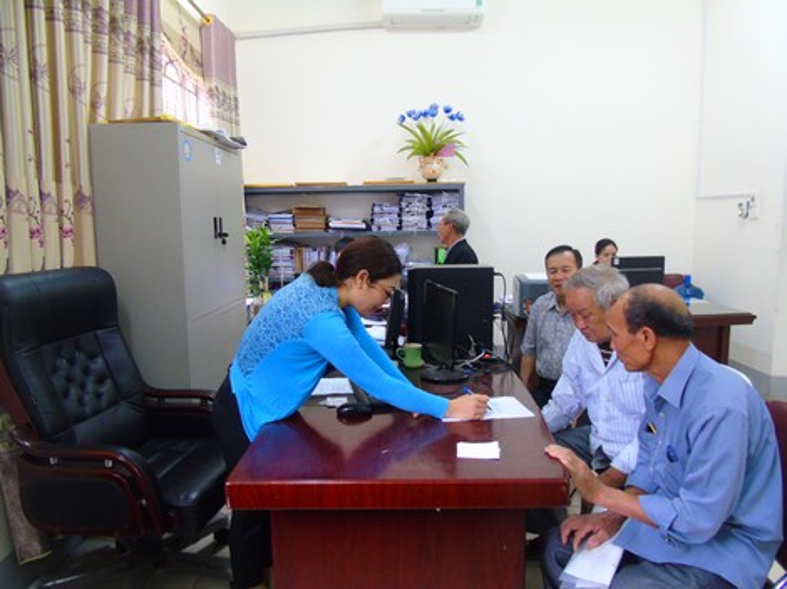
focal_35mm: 25
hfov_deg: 69.4
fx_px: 568
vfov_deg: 54.8
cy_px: 294
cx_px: 394
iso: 400
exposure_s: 1/20
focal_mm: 4.4
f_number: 3.4
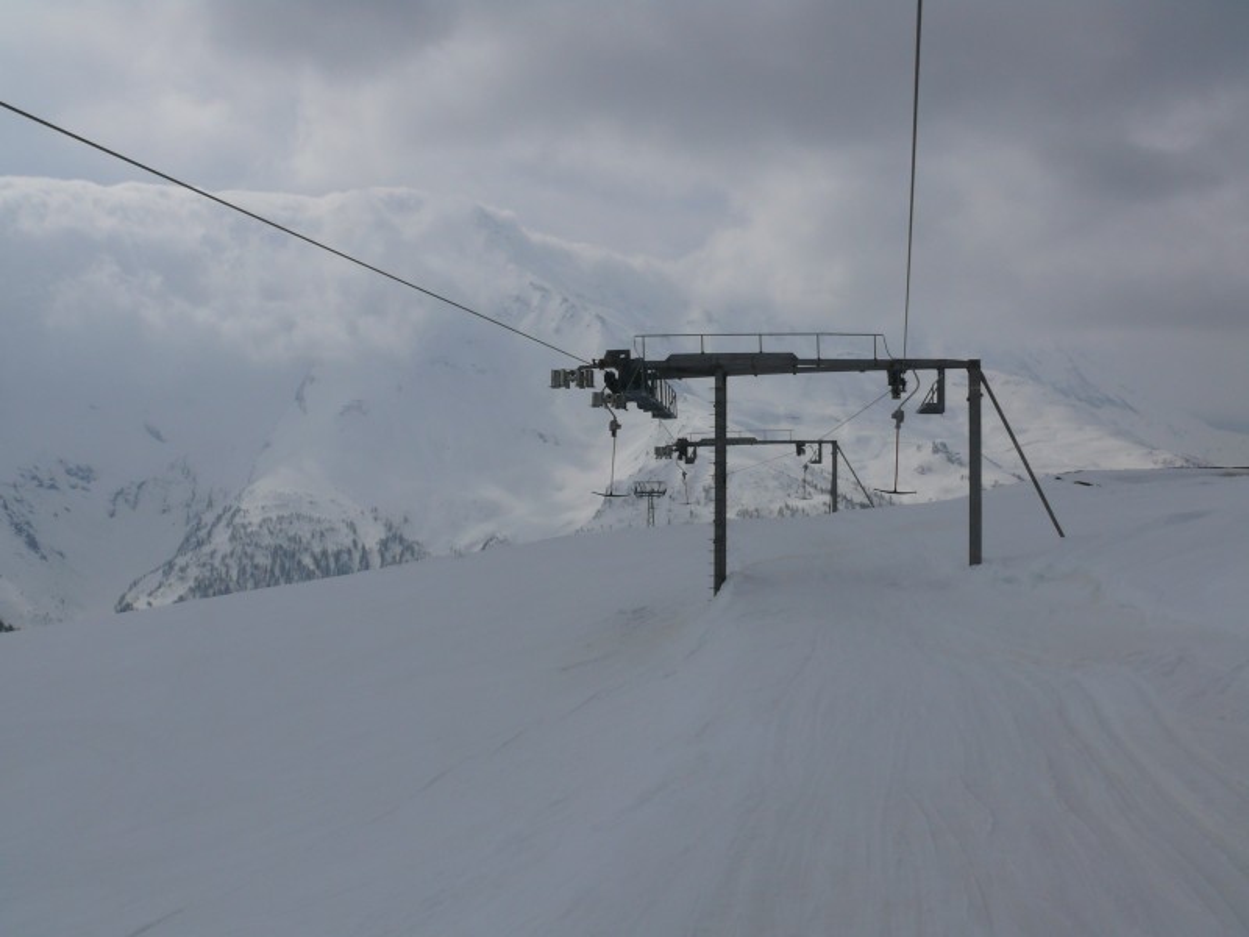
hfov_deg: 52.6
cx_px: 624
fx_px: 1263
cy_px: 468
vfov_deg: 40.7
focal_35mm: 35
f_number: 10
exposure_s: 1/800
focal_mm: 7.4
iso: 100
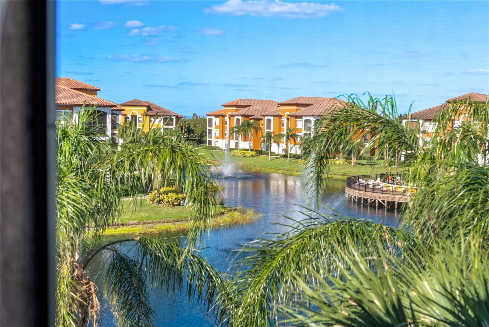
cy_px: 164
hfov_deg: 39.6
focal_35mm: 50
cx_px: 244
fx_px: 679
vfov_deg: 27.0
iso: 125
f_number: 4
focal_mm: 50
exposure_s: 1/400
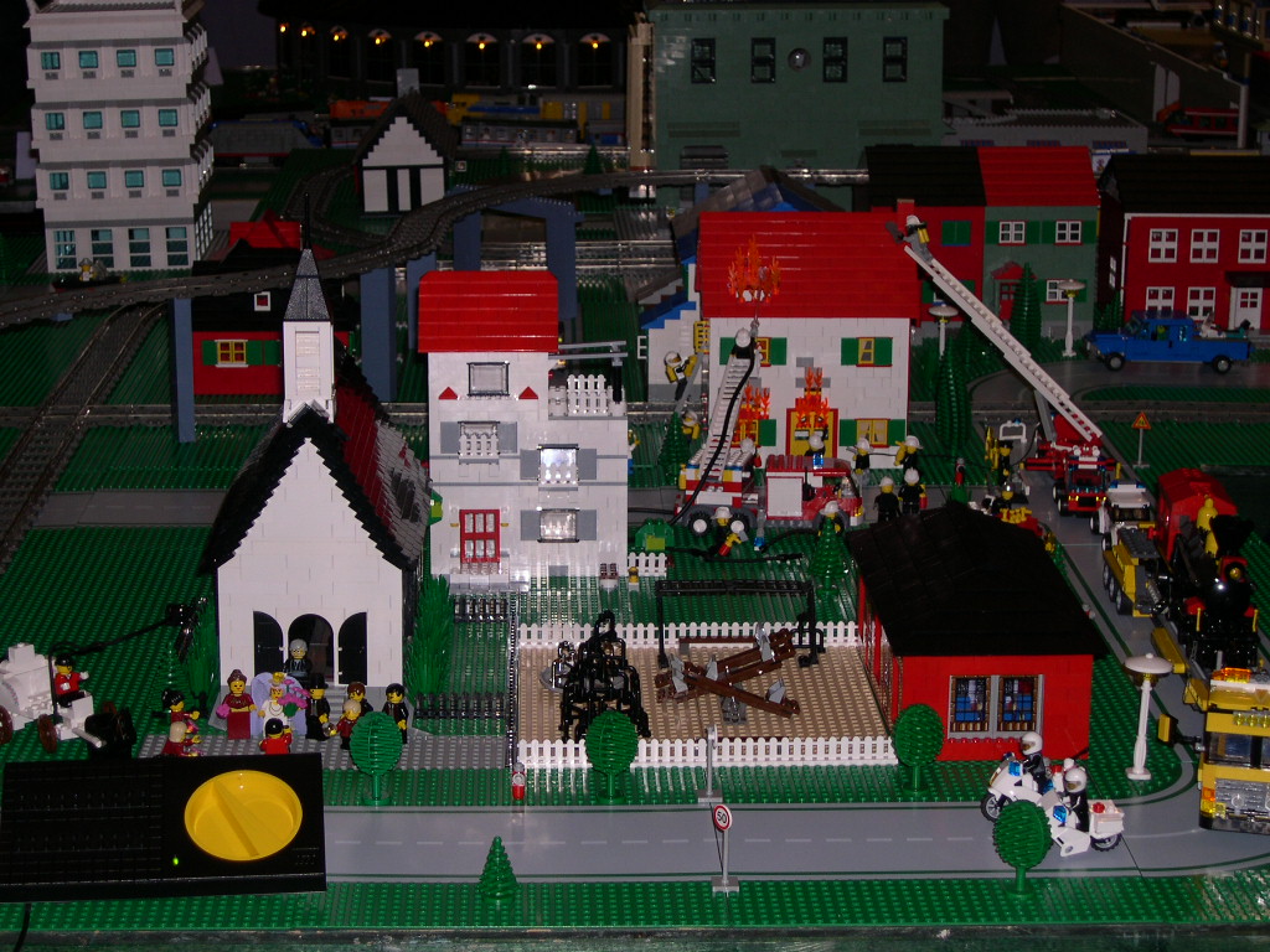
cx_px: 635
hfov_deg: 27.0
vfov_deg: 20.4
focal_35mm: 72
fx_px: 2642
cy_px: 476
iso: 100
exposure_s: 1/60
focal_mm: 15.3
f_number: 3.8
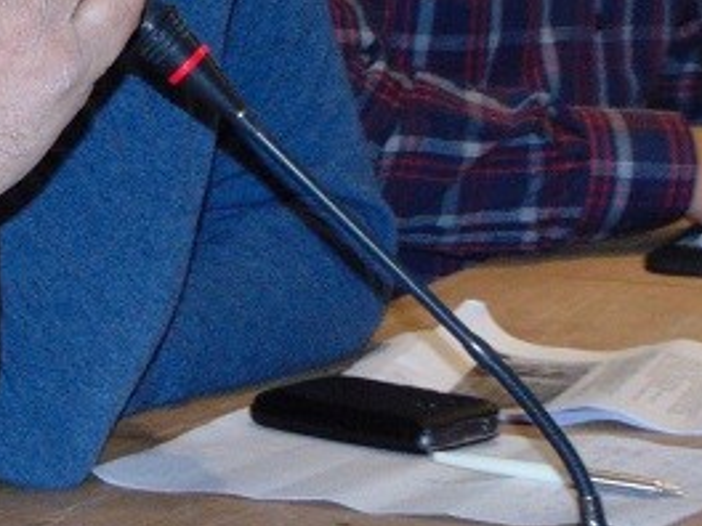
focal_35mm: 307
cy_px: -109
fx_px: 6226
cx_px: -247
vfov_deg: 4.8
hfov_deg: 6.4
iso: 250
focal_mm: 19.4
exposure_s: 1/60
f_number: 3.9
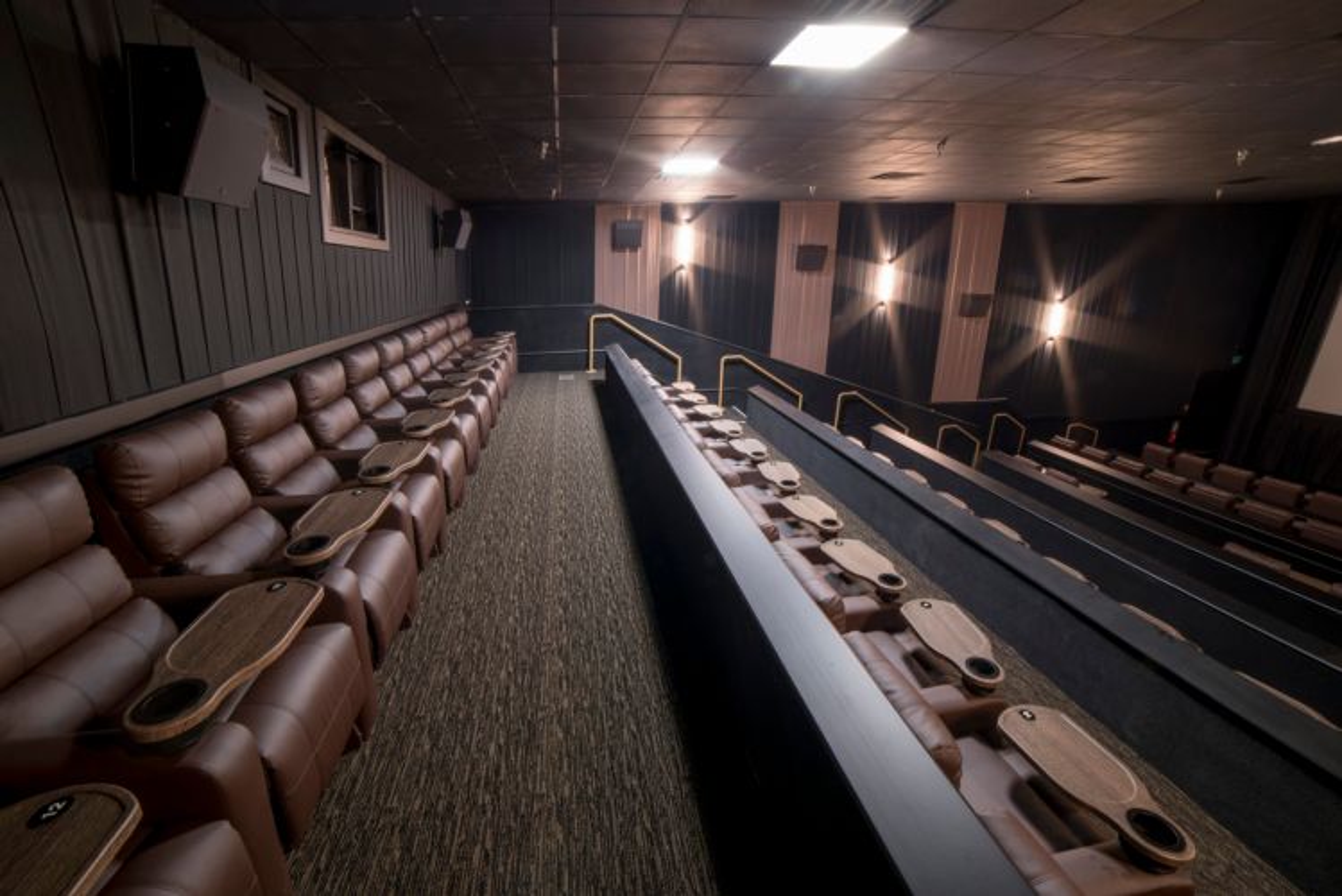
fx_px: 522
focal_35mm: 14
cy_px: 448
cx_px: 671
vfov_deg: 81.3
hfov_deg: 104.2
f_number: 22
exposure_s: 30
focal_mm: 14
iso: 200
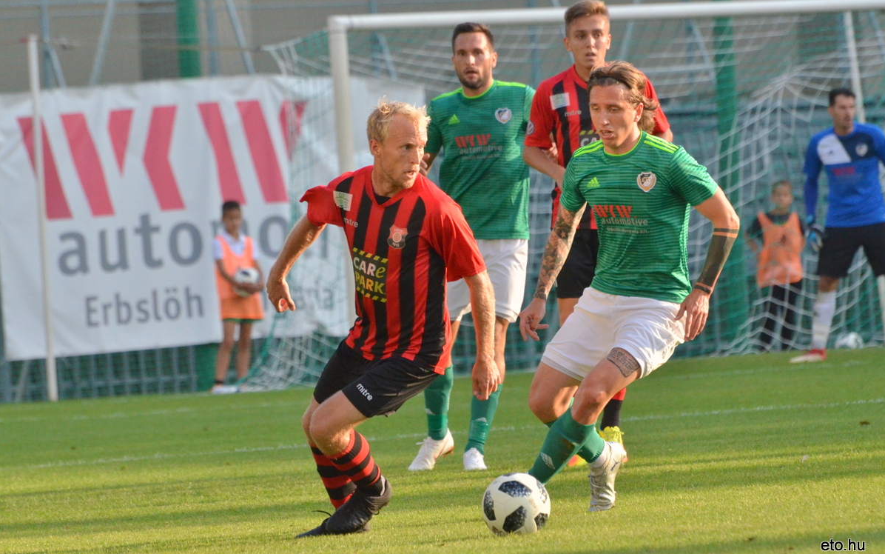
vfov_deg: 3.3
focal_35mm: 398
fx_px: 9601
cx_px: 442
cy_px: 278
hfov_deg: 5.3
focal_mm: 260
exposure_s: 1/3200
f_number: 7.1
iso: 2200
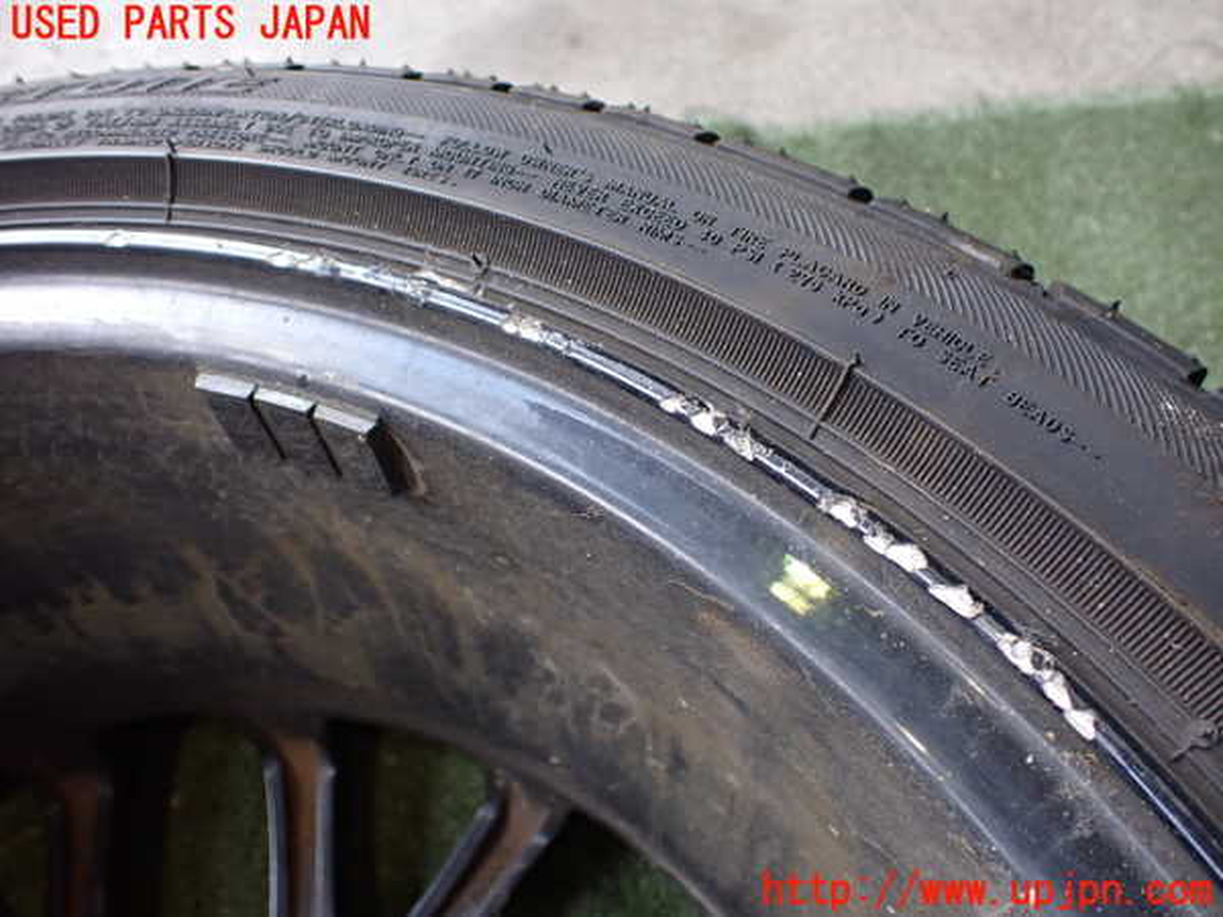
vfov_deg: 46.8
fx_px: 1060
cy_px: 458
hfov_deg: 60.0
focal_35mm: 30
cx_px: 612
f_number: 2.3
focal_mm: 5.4
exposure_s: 1/125
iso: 320
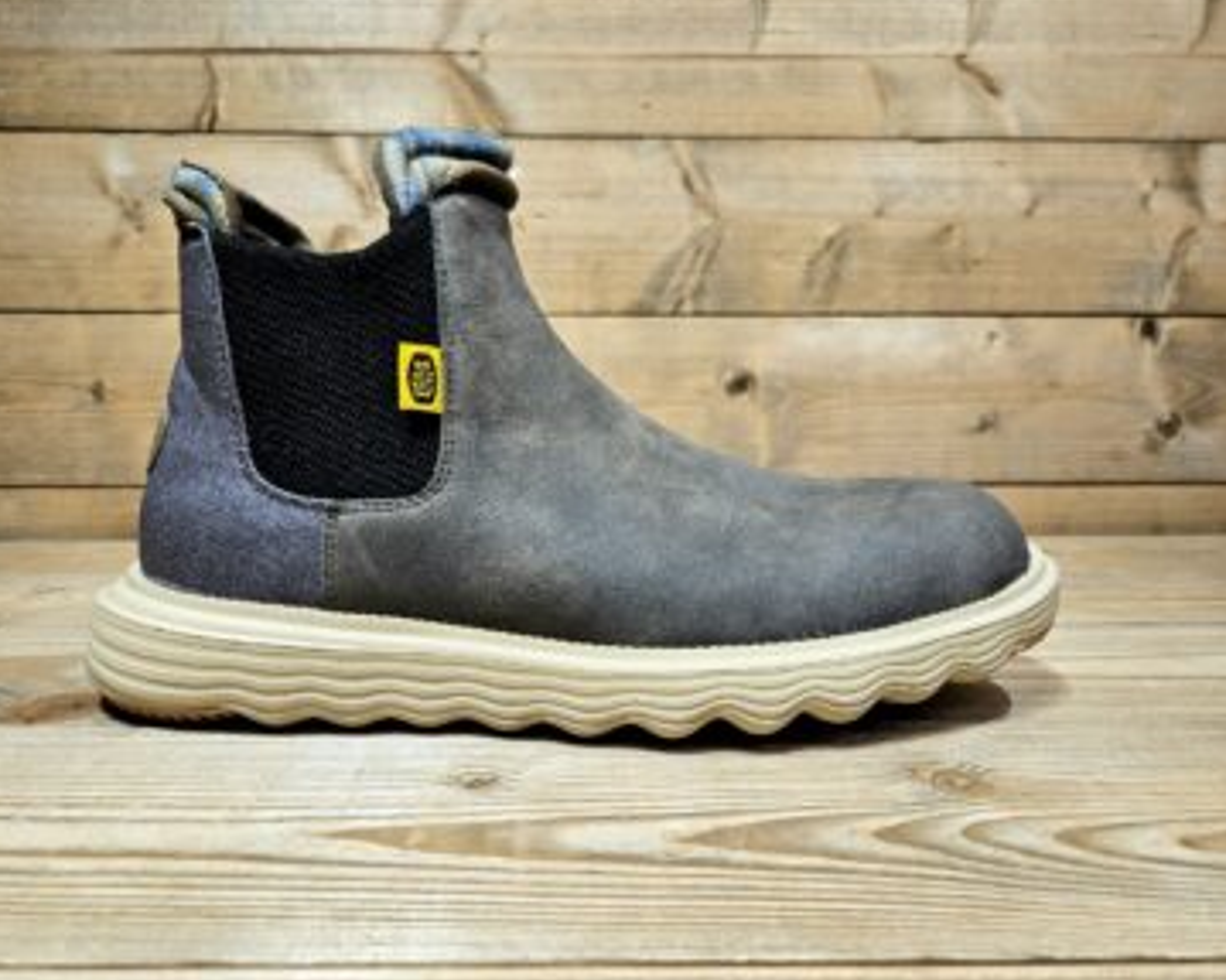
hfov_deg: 68.0
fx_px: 907
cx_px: 557
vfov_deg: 56.8
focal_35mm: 25
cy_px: 488
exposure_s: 1/100
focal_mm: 5.4
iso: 64
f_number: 1.8
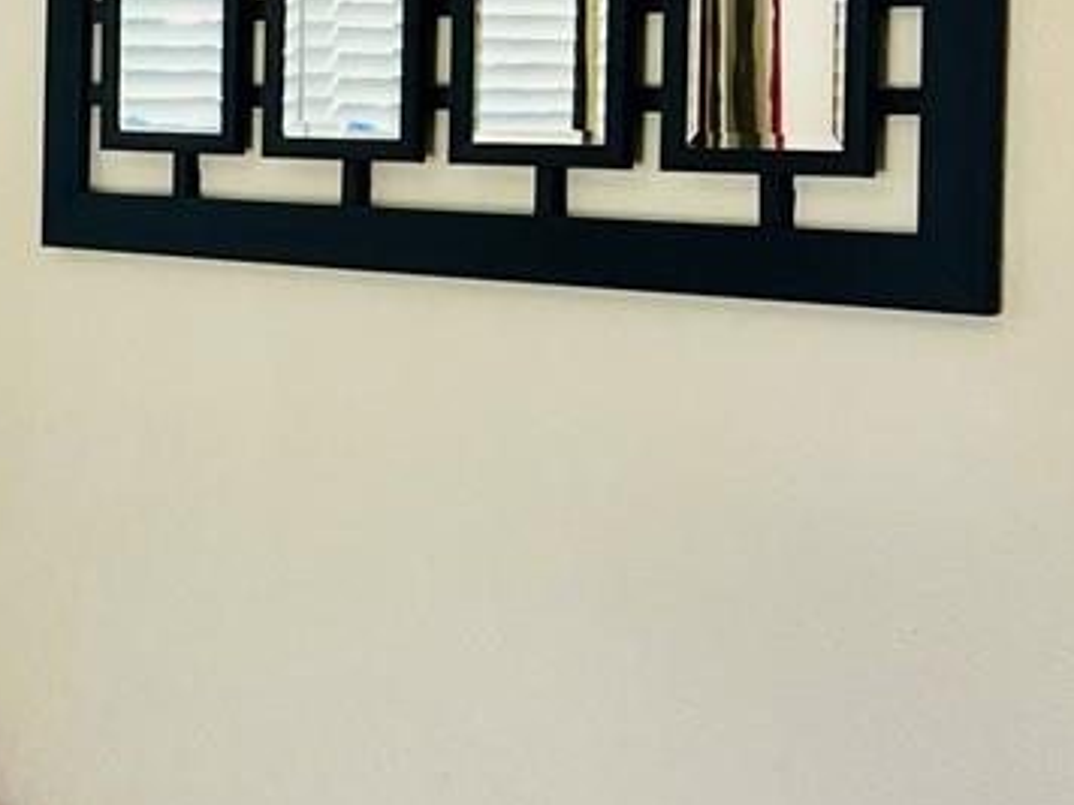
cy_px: 96
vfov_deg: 12.6
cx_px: -965
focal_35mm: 117
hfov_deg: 14.4
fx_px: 3630
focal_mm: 5.7
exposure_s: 1/208
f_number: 1.5
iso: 40
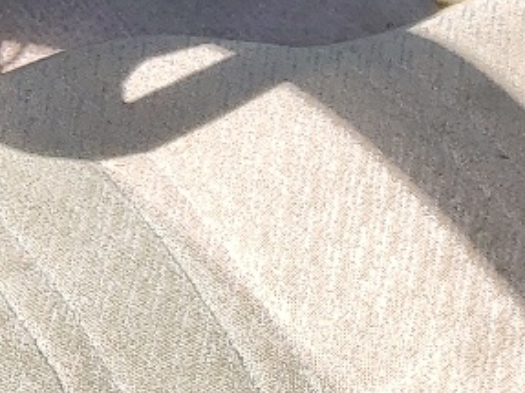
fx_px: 2198
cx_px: -353
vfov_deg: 10.1
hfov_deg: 12.6
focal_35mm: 145
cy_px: -93
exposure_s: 1/769
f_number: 1.5
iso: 50
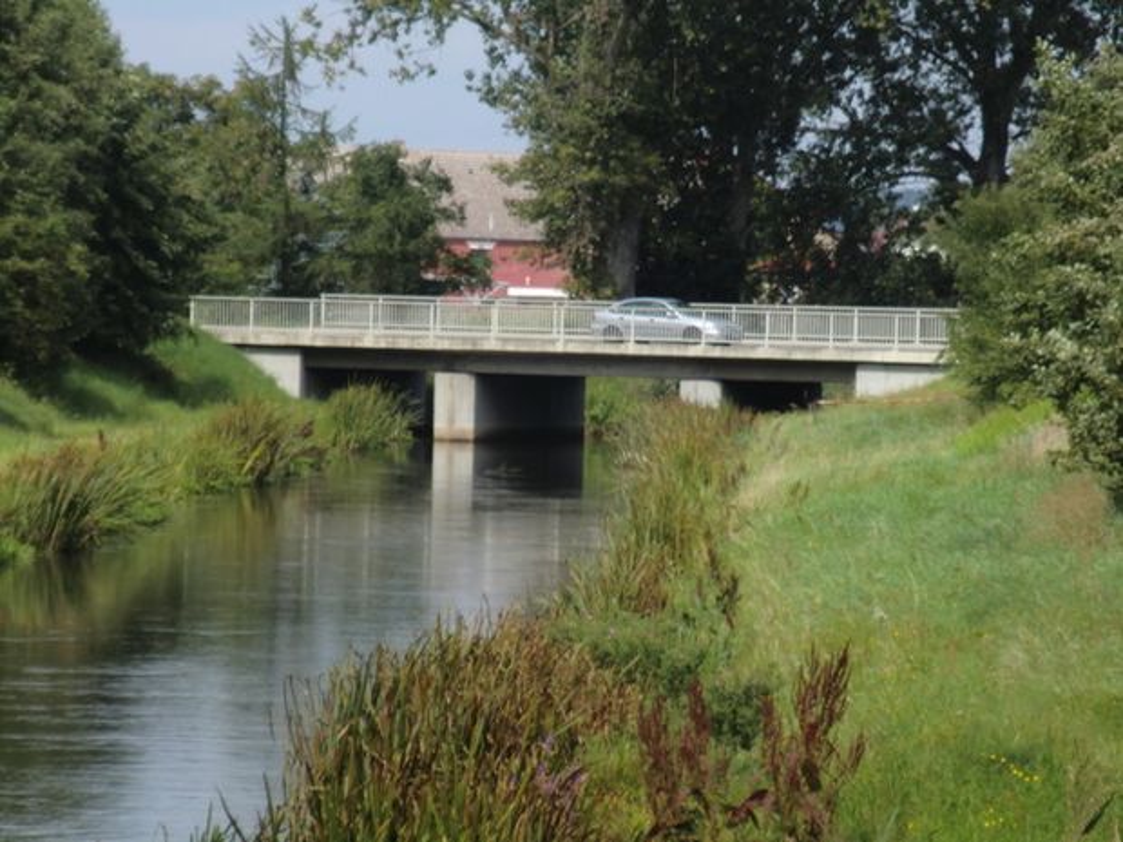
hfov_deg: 8.2
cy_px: 421
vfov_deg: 6.2
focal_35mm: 240
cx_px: 562
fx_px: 7786
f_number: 5.7
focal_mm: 43
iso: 64
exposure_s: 1/320
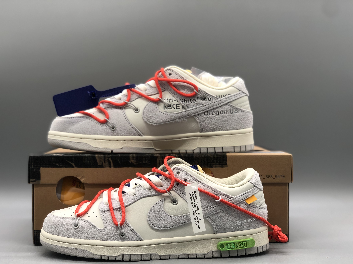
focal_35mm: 59
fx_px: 602
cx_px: 161
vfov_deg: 24.8
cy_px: 149
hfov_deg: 32.7
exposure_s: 1/58
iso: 25
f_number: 2.4
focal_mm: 6
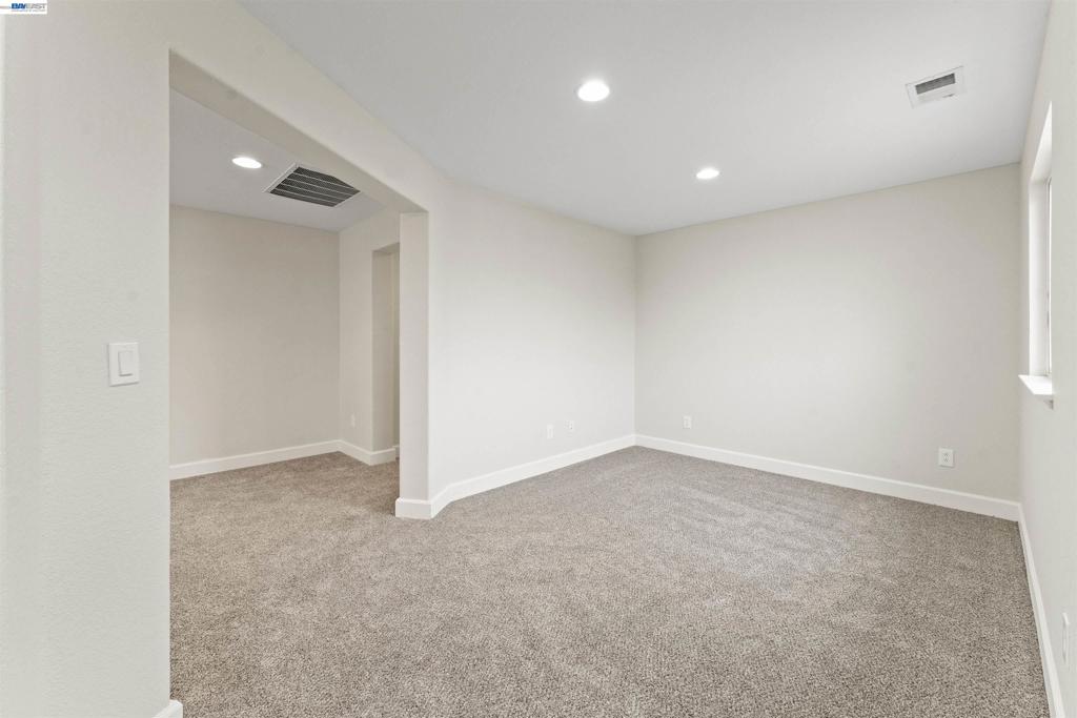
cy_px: 359
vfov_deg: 81.2
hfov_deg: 104.2
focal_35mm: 14
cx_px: 538
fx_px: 419
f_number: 9
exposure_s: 1/1.67
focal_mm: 14
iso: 4000
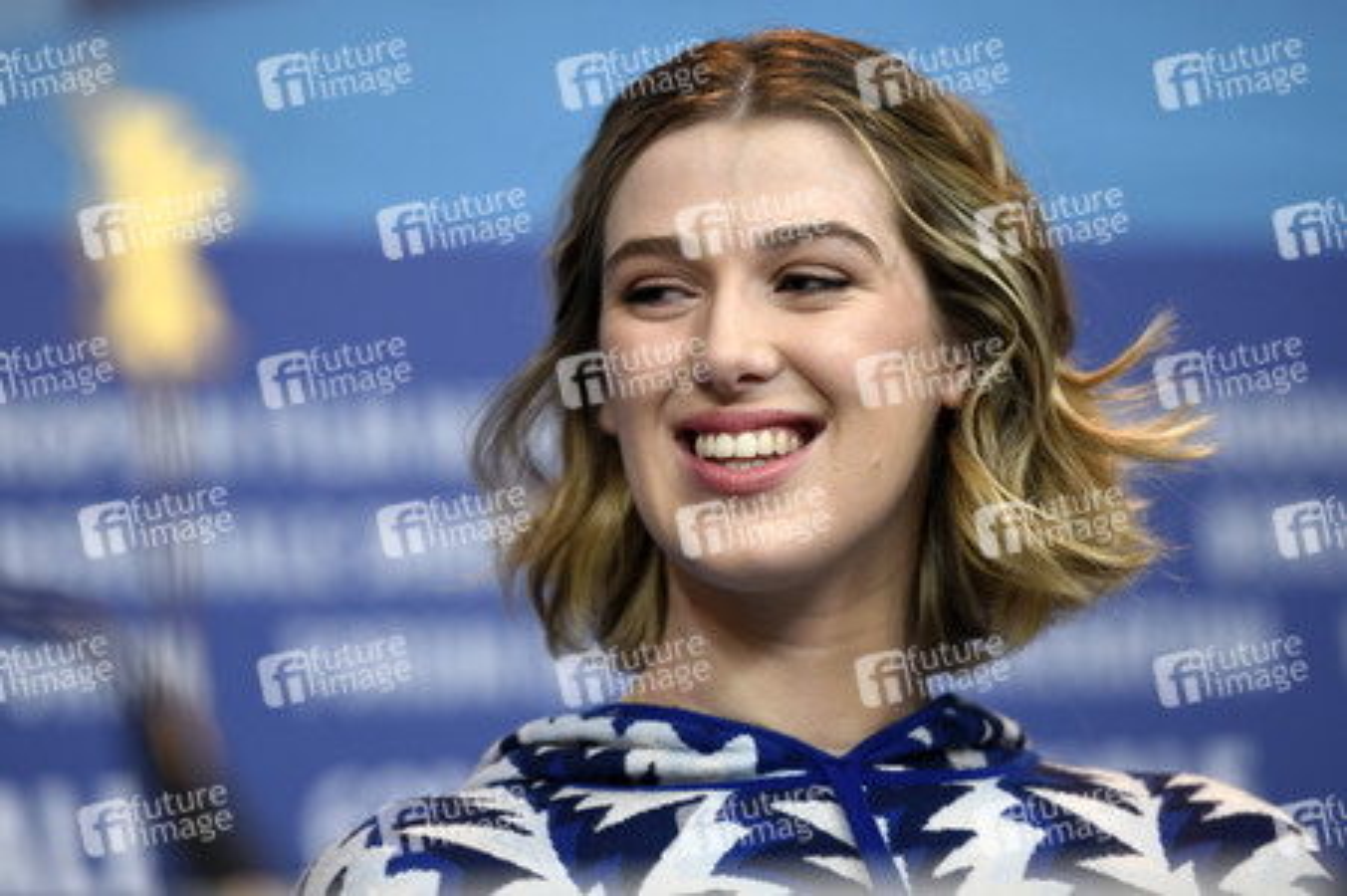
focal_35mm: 200
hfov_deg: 10.3
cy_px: 448
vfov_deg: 6.9
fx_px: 7478
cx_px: 674
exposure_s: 1/400
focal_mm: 200
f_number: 3.2
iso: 1250
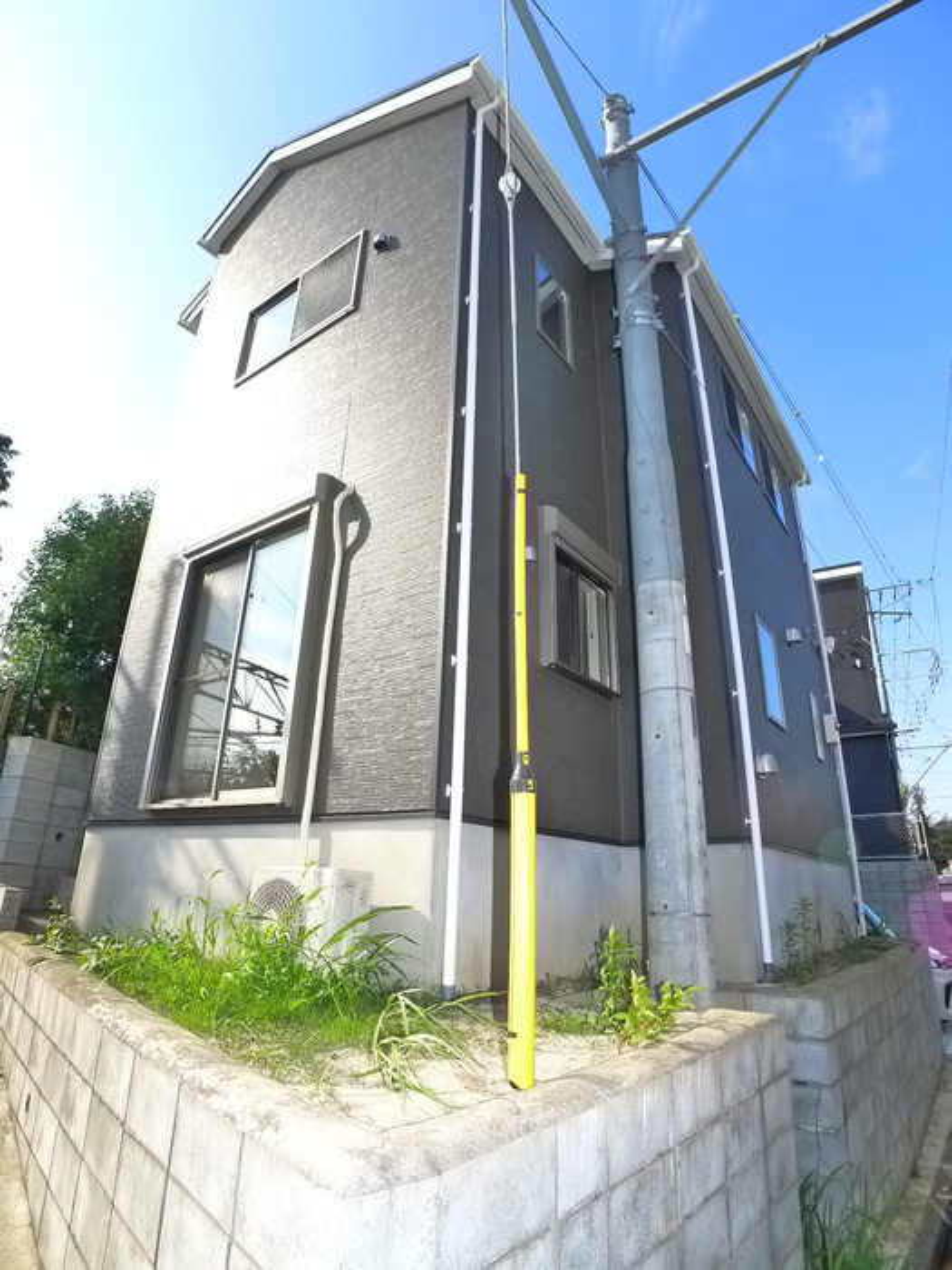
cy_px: 635
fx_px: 880
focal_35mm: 24
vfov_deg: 71.6
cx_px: 476
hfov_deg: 56.8
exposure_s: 1/400
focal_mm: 5.1
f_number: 4
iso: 400
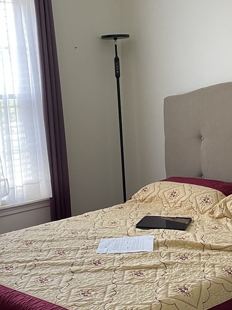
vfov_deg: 33.6
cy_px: 193
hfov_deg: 25.6
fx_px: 510
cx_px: 118
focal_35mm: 57
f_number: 1.6
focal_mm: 4.2
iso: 100
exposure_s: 1/60
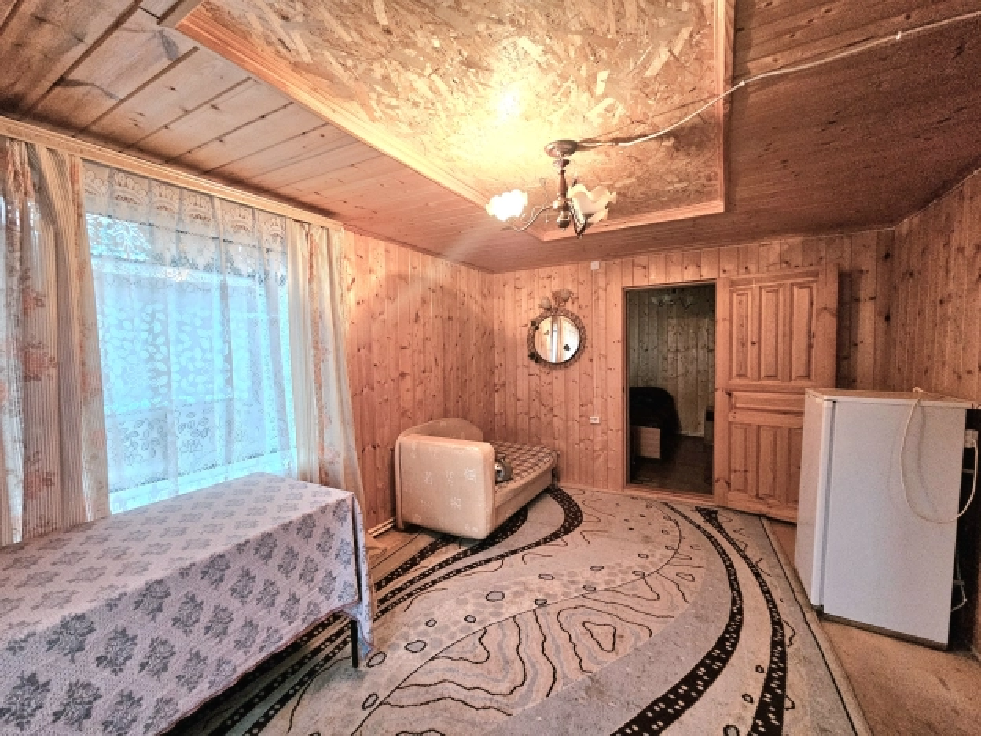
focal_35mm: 13
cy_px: 368
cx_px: 490
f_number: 2.2
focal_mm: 2.2
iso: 640
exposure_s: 1/25.1
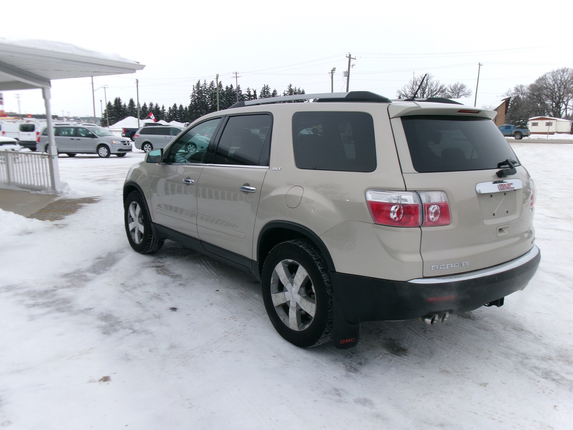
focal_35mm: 28
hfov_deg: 63.4
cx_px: 286
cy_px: 215
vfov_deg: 49.7
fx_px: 463
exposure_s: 1/85
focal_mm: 5.1
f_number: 10.8
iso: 100
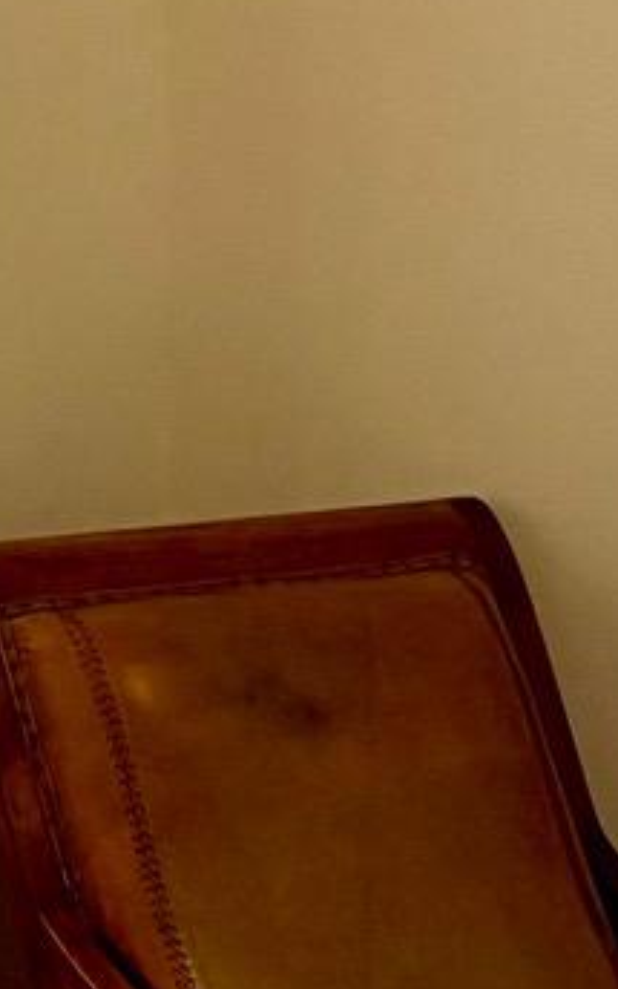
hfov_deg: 7.5
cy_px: 374
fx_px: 4419
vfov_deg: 12.8
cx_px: -859
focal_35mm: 164
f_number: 1.6
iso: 250
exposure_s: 1/120
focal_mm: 5.96
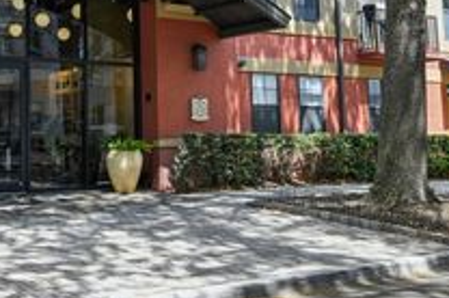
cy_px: 68
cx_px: 54
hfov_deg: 35.6
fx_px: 660
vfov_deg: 25.1
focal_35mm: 53
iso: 400
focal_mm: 22
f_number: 8
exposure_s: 1/100
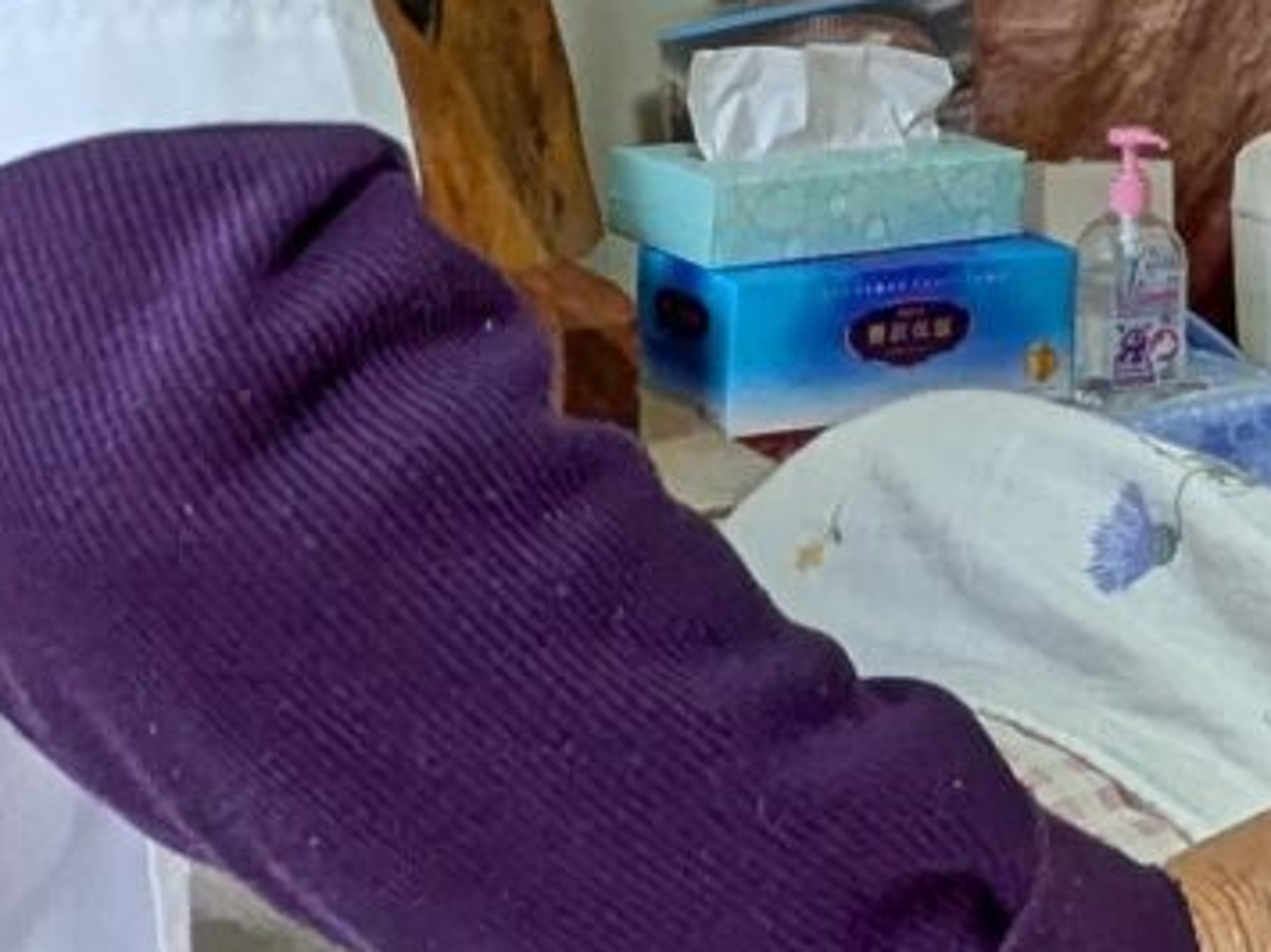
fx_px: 3707
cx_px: 1224
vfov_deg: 14.3
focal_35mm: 101
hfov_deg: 19.0
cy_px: -122
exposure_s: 1/100
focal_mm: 1.83
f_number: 2.2
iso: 116
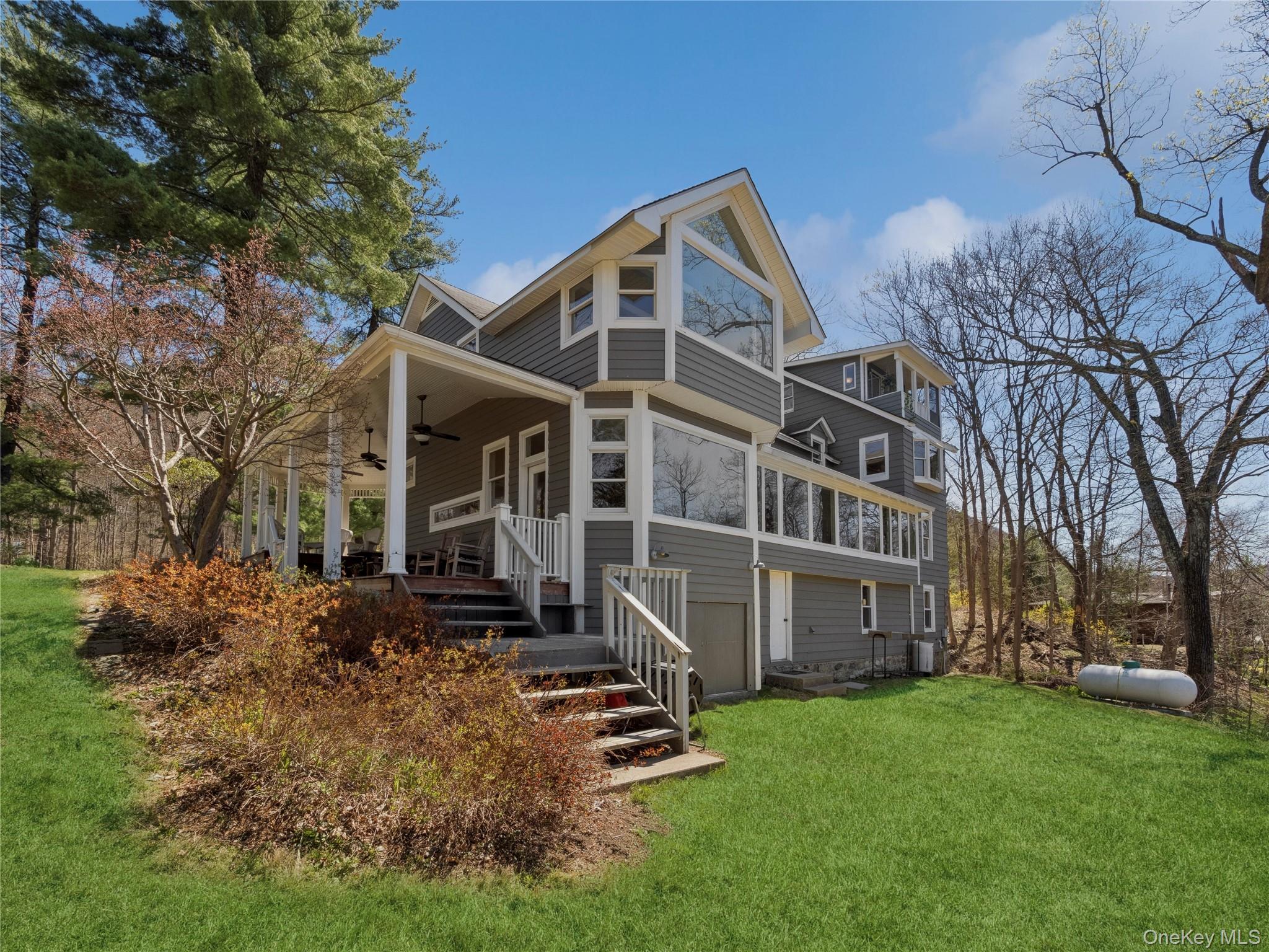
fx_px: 513
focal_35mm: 14
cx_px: 634
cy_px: 476
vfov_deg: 85.7
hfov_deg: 102.1
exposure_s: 1/200
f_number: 8
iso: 200
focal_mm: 7
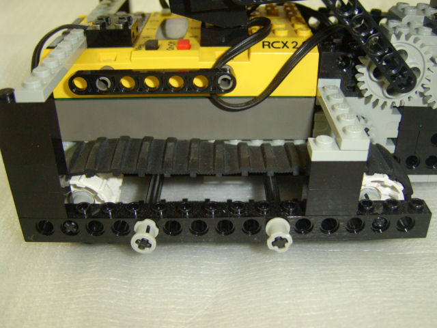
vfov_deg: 45.4
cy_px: 164
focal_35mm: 31
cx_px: 218
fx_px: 391
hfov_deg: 58.4
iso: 200
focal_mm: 8.13
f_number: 2.7
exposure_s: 1/30
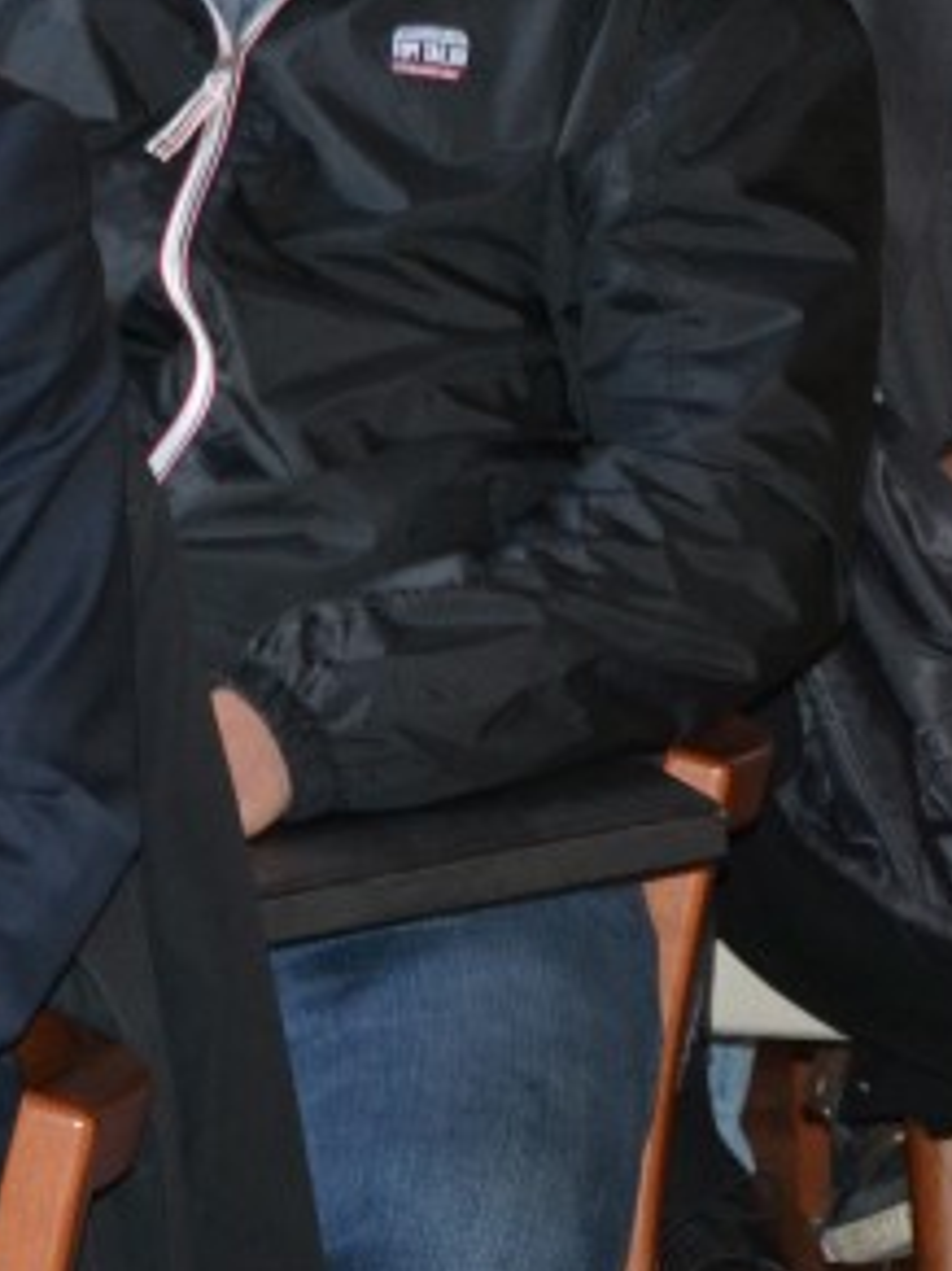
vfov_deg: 5.5
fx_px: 13100
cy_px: 188
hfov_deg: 4.1
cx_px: -725
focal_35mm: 357
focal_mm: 80
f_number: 5.3
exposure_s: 1/60
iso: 1100
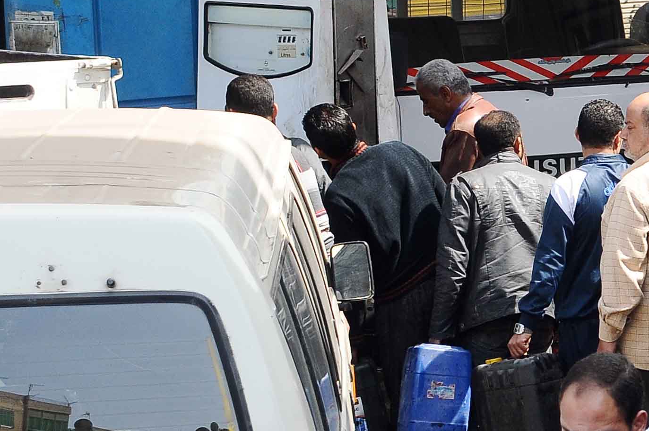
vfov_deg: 7.7
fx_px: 3205
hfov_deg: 11.1
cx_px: 1005
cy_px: 266
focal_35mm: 178
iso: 320
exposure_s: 1/200
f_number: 7.1
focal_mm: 38
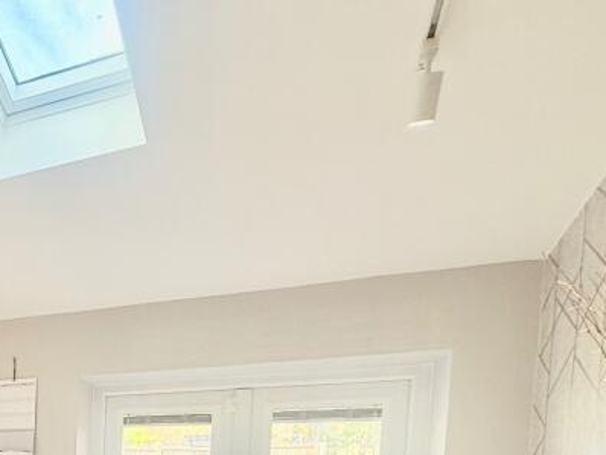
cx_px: -47
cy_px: 536
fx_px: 631
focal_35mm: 36
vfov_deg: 33.1
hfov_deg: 41.7
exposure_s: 1/122
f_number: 2.2
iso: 64
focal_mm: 2.22
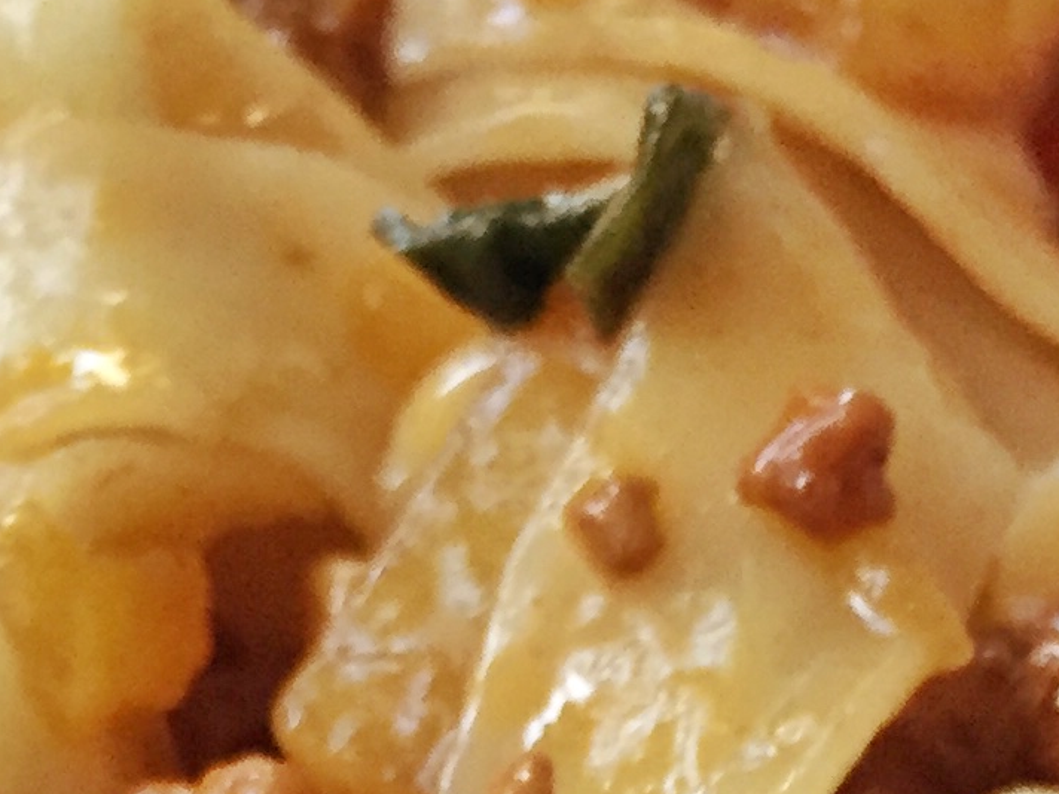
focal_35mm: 133
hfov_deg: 14.8
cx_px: 660
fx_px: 4069
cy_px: 1606
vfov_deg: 10.3
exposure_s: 1/33
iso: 200
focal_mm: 4.15
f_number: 2.2
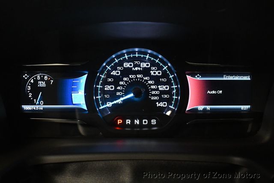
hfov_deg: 53.1
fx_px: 274
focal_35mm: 36
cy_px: 92
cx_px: 137
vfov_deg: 36.9
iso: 3200
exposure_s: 1/100
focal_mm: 18
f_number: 3.5
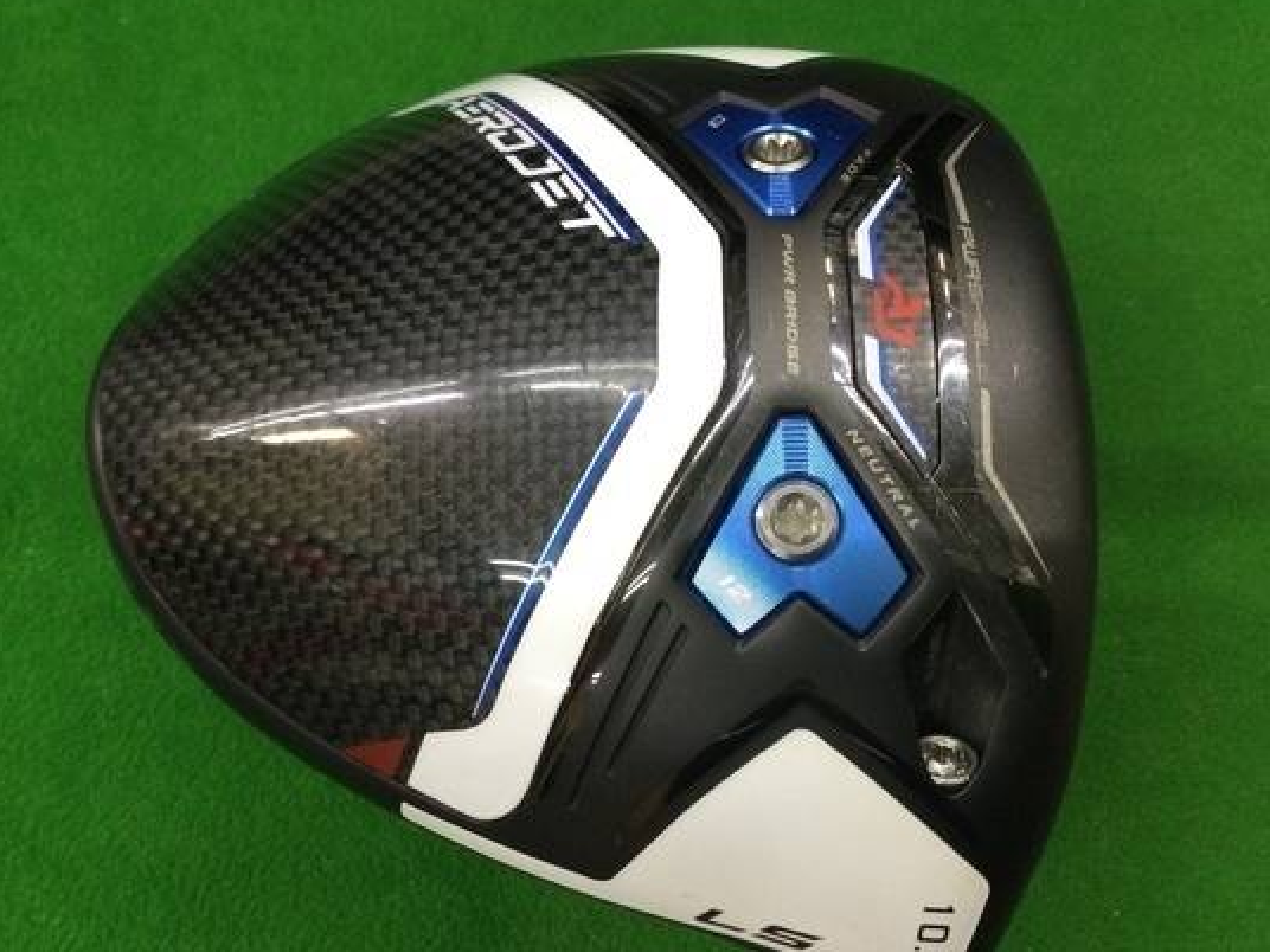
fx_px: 1357
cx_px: 592
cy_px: 500
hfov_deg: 50.1
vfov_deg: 38.7
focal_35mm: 37
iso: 80
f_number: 2.4
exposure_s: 1/30
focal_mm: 3.3
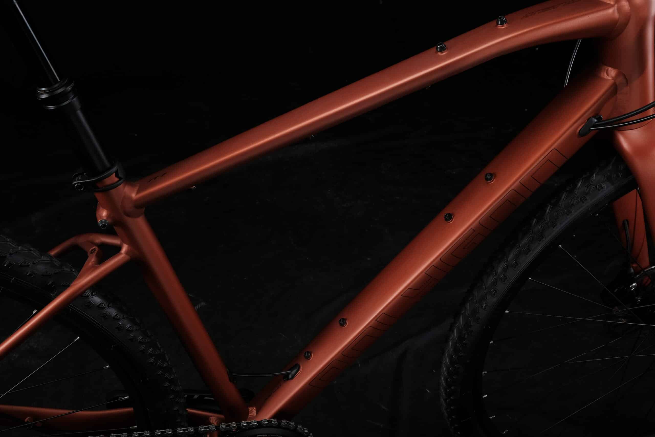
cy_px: 218
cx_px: 328
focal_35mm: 36
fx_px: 655
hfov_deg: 53.1
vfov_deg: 36.9
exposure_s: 1/100
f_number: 11
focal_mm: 24.3
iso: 200
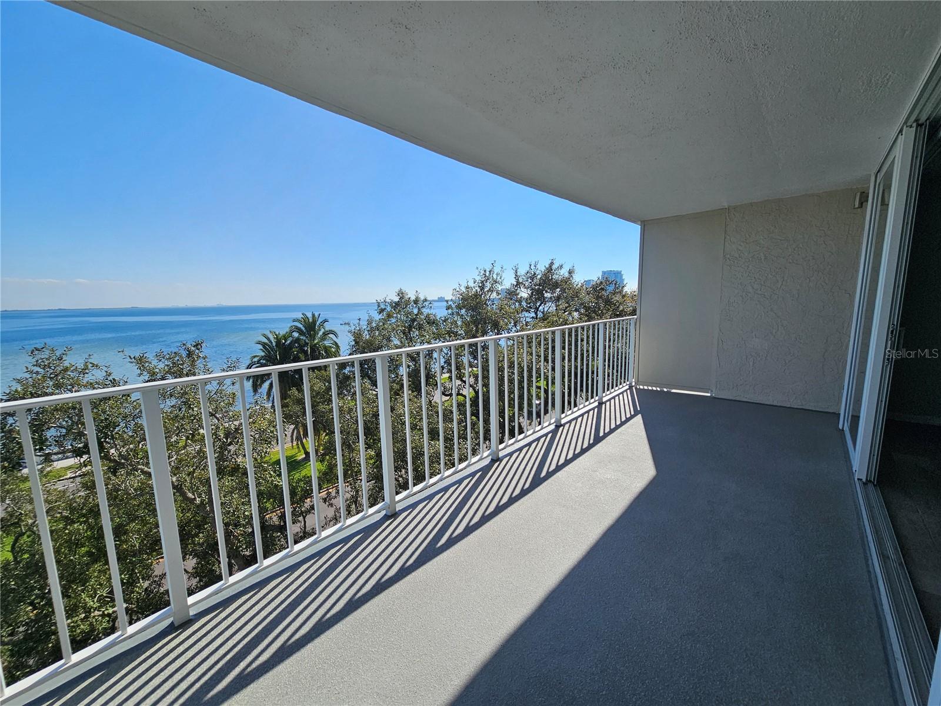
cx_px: 470
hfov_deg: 106.2
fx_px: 353
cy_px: 353
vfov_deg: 89.9
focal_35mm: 13
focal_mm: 2.2
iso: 50
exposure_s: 1/2593
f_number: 2.2
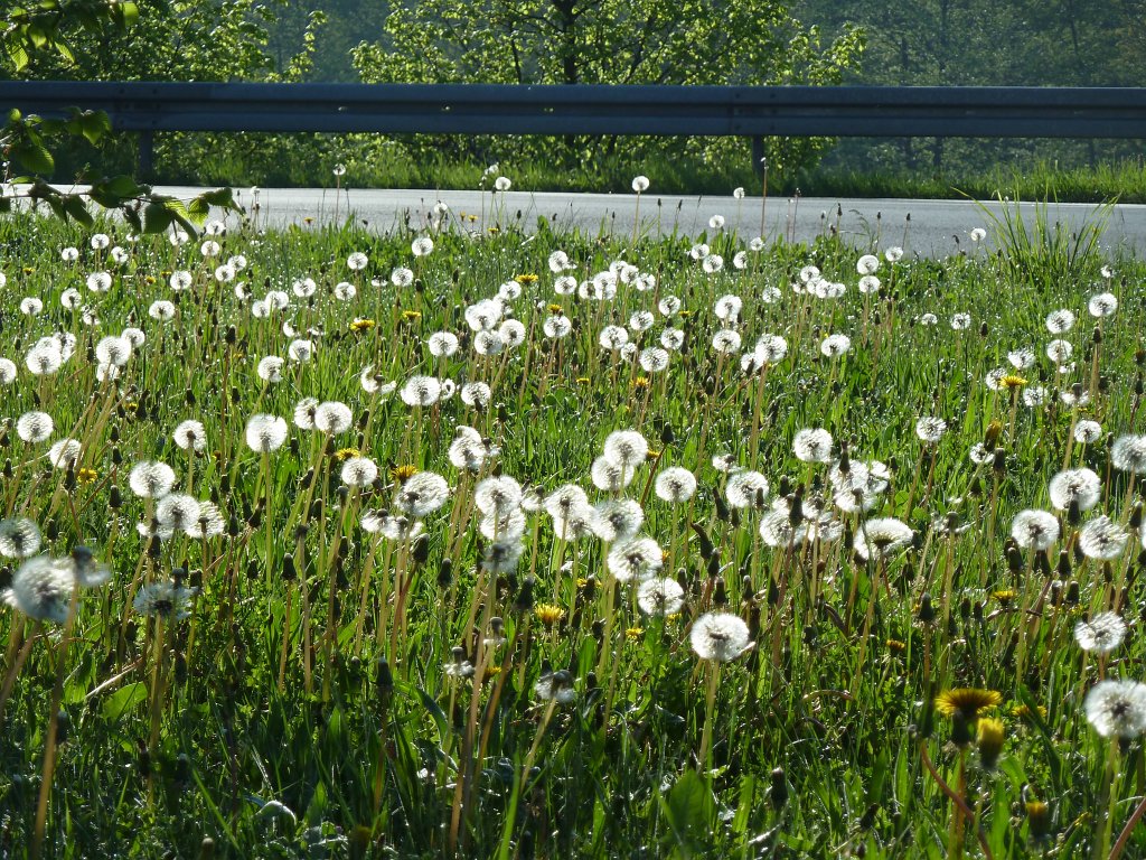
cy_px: 430
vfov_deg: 9.4
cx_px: 573
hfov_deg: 12.5
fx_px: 5231
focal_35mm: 158
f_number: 4.5
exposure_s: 1/320
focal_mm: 25.9
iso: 80
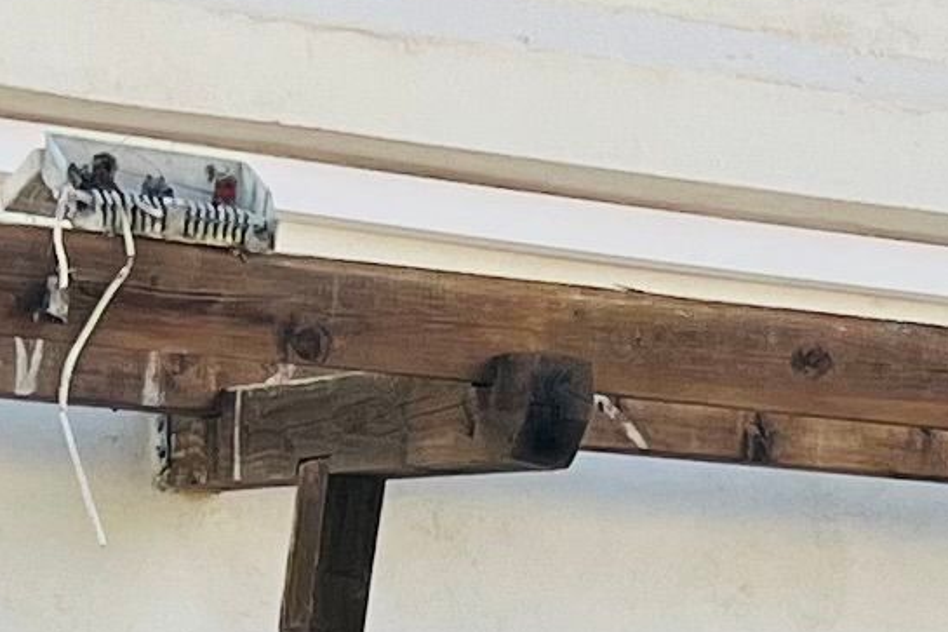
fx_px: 5265
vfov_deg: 6.1
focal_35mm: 200
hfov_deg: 10.0
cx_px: 1404
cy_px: 2133
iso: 50
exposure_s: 1/1140
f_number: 1.6
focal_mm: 5.1
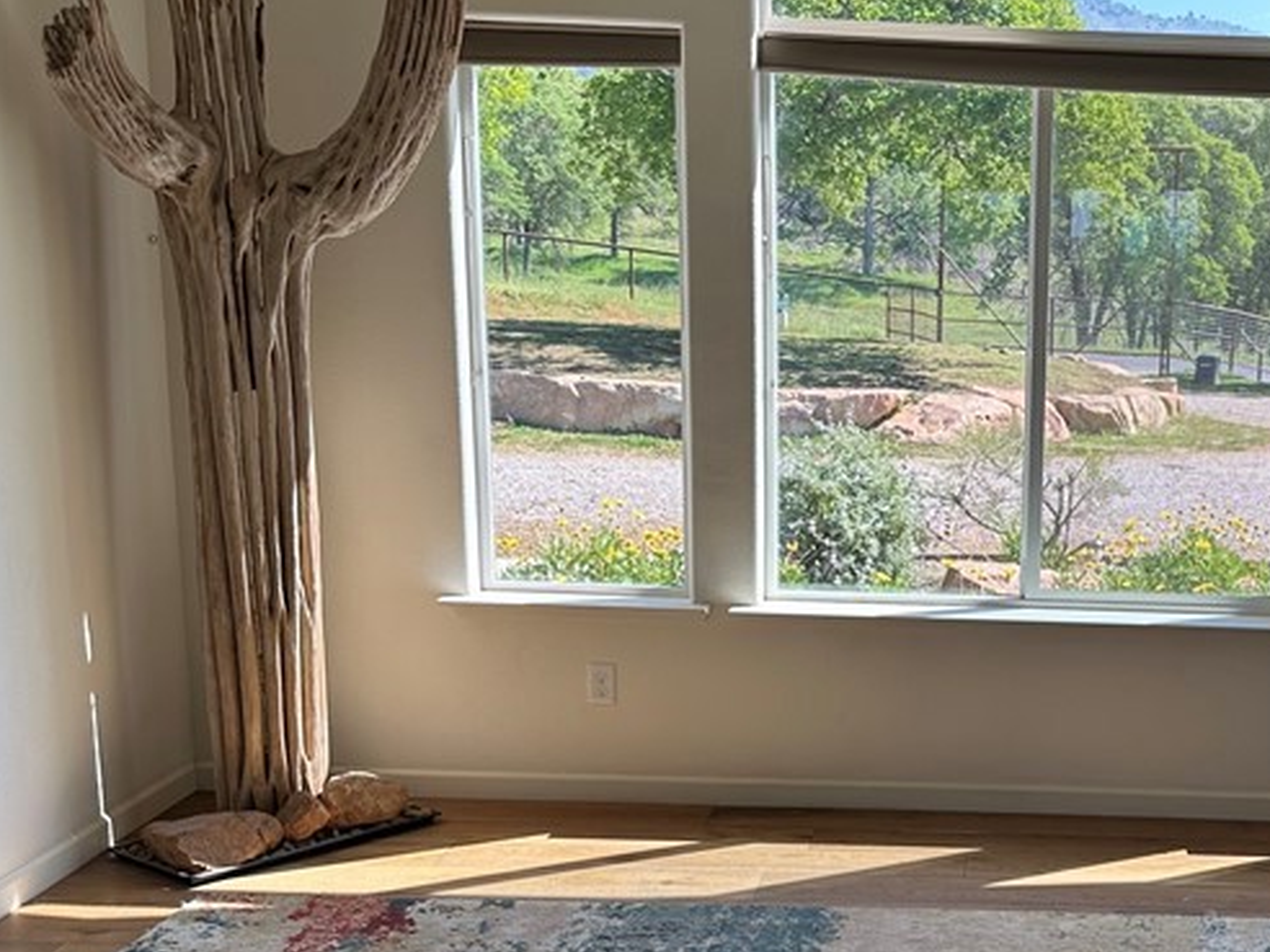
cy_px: 650
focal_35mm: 50
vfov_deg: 28.9
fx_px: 1834
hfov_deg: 36.5
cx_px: 1061
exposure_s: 1/623
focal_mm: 6.86
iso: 80
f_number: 1.78
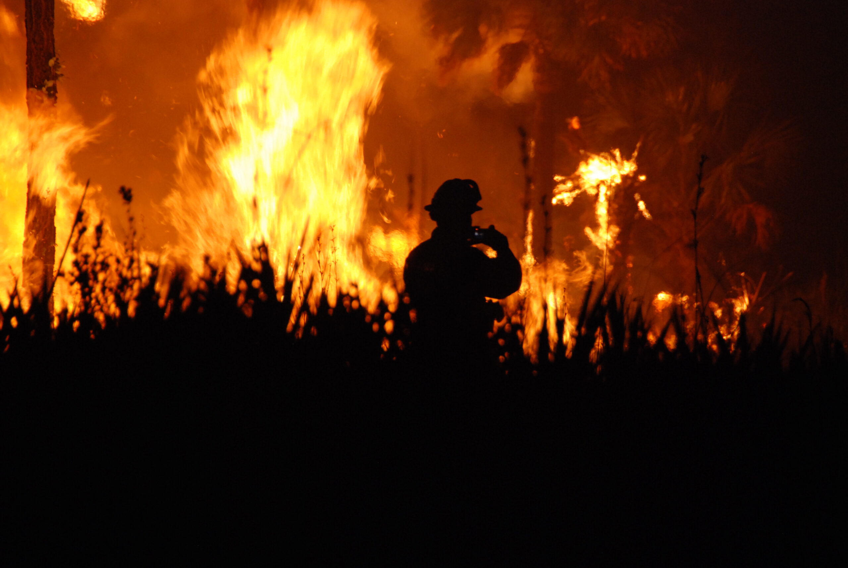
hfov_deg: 6.9
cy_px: 284
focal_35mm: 300
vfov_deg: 4.6
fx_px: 7075
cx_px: 424
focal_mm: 200
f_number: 5.6
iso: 800
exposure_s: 1/60
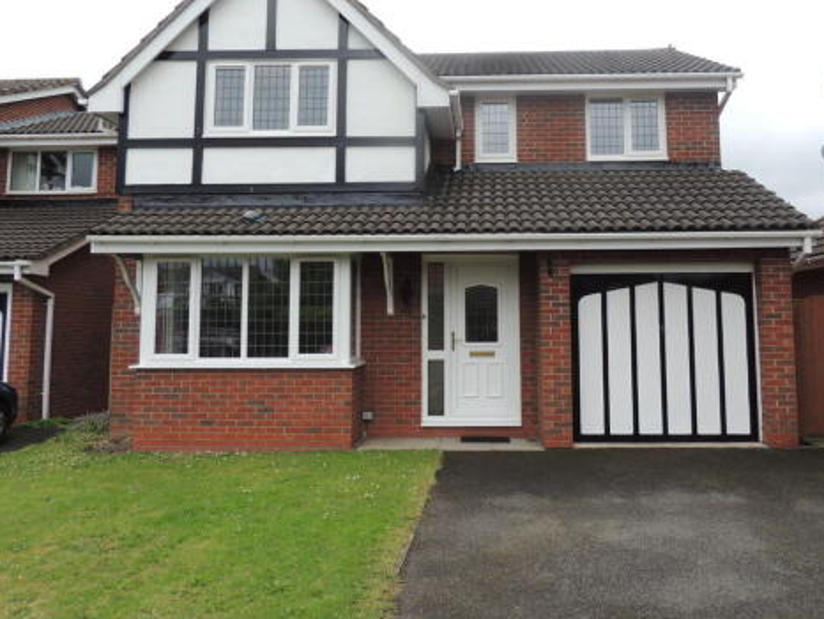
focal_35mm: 30
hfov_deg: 59.8
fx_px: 714
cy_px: 243
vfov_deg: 46.5
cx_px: 457
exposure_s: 1/640
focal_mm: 4.3
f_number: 3
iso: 100
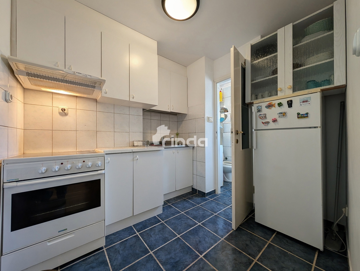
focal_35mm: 12
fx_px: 125
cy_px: 136
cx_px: 180
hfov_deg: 110.5
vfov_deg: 94.6
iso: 68
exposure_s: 1/50
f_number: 1.7
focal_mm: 2.02
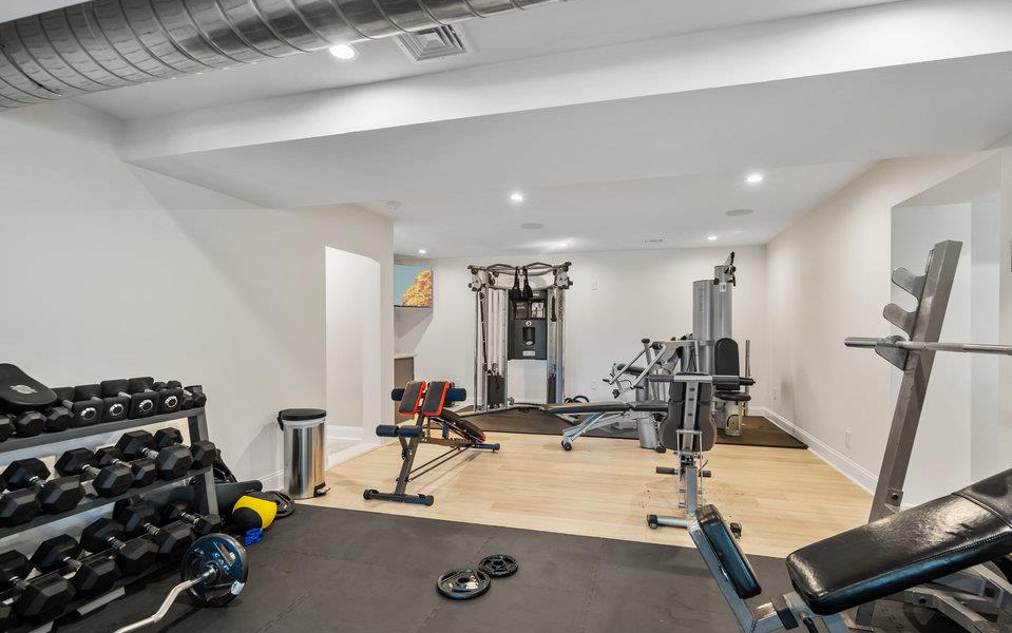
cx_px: 519
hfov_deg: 94.3
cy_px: 339
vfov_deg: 68.0
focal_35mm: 17
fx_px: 469
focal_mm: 16
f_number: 5.6
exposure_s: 1/10
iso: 1000
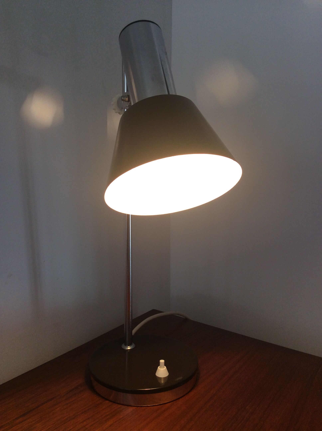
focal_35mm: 32
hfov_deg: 44.1
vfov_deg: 56.9
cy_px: 216
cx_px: 161
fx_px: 398
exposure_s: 1/100
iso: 40
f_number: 2.4
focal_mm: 3.3
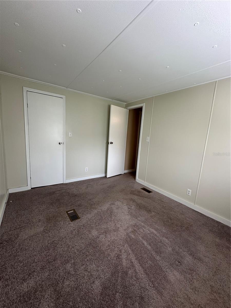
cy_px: 154
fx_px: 125
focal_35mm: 14
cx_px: 116
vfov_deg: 102.1
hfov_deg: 85.7
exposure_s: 1/99
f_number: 2.2
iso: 200
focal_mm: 2.22
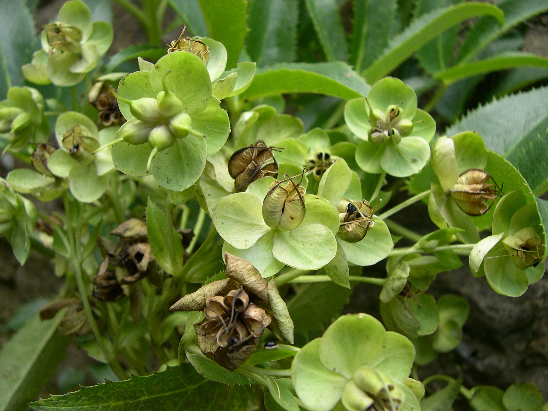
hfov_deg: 49.0
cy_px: 206
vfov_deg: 37.7
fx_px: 602
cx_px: 274
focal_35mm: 38
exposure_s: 1/155
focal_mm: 8
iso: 100
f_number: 2.8
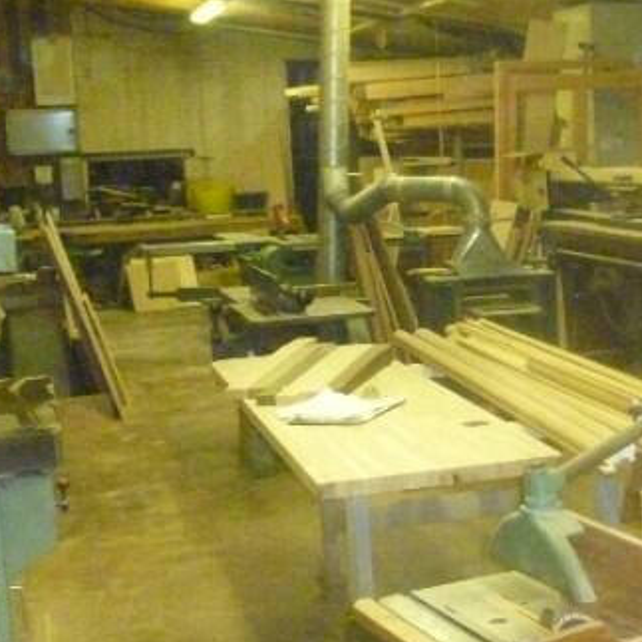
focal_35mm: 70
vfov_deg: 24.6
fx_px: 1469
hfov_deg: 24.0
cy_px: 364
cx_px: 578
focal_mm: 4.5
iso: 1000
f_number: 3.1
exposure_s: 1/60
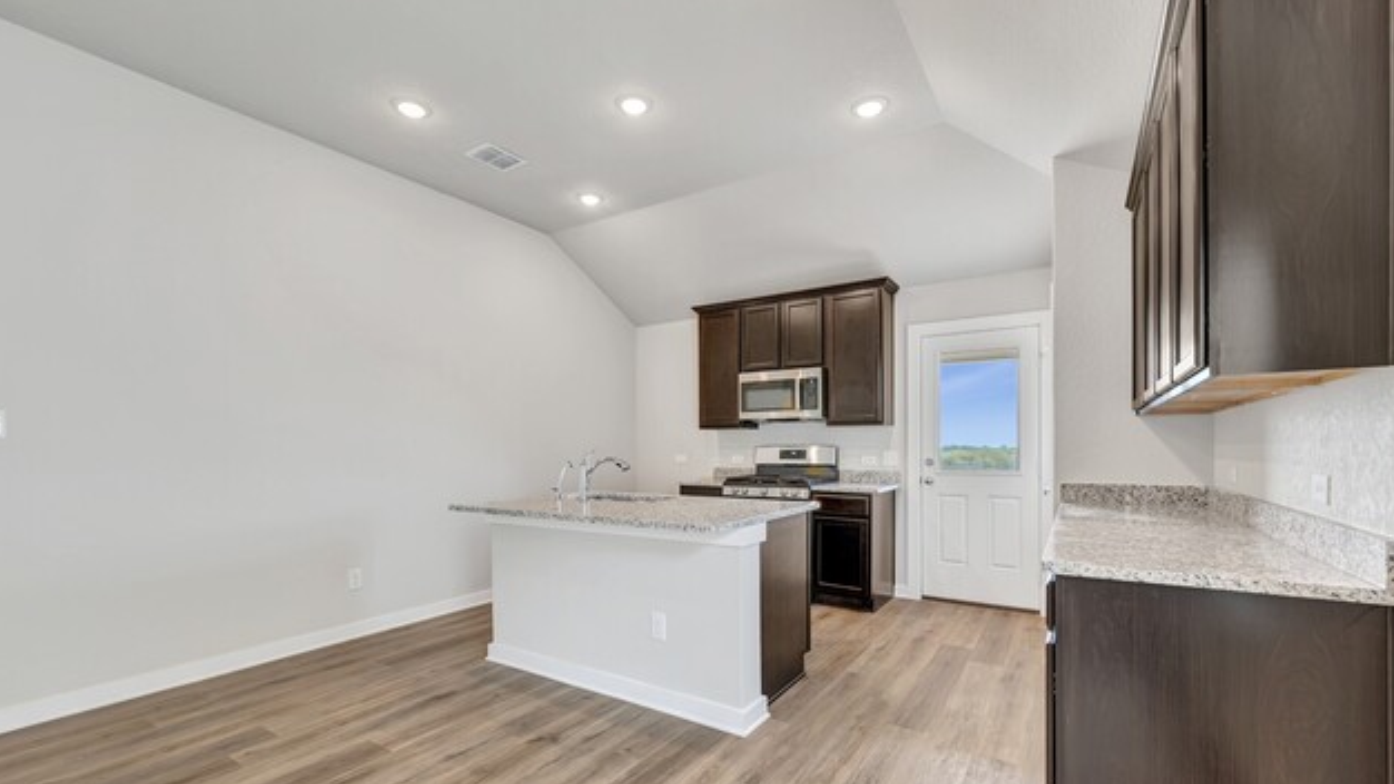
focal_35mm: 15
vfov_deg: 70.1
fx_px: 554
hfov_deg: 103.0
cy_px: 451
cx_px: 701
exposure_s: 1.6
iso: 100
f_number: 9
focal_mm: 14
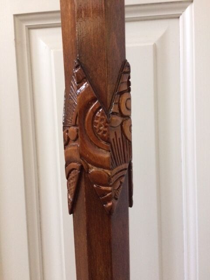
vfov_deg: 61.7
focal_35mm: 29
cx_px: 105
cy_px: 140
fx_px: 235
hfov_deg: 48.2
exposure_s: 1/25
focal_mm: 4.15
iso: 320
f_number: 2.2
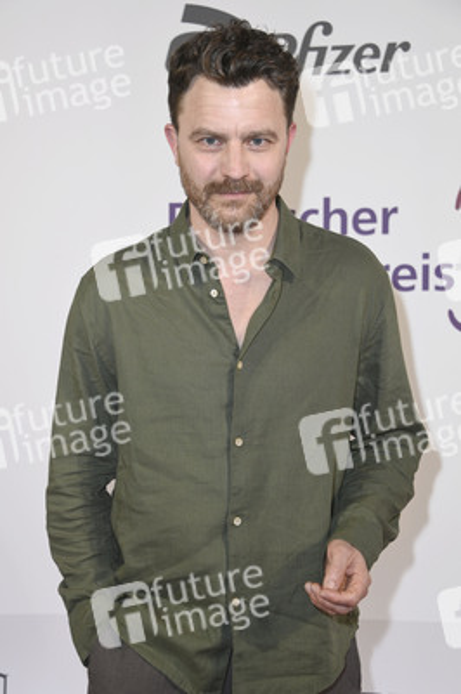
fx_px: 1347
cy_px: 347
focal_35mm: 70
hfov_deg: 19.4
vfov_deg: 28.9
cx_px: 230
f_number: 5.6
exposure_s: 1/250
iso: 800
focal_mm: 70
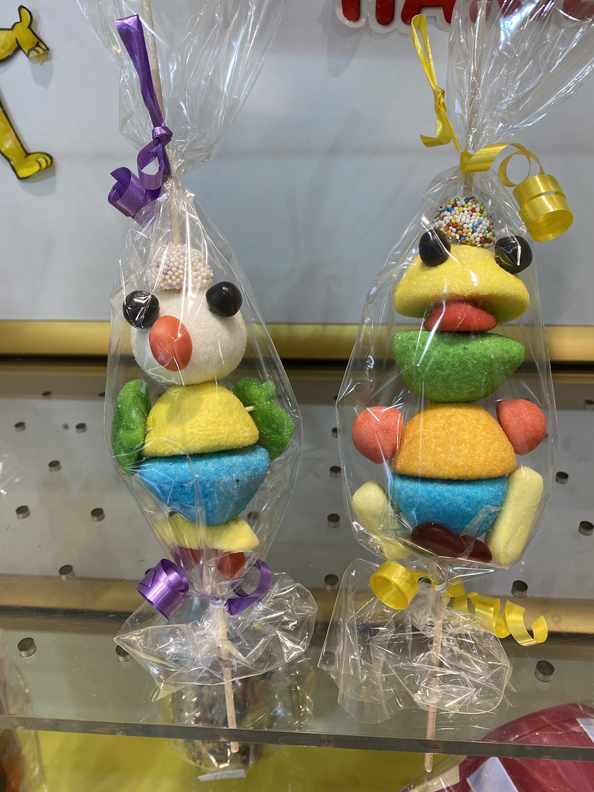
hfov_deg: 53.1
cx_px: 297
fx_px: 595
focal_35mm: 26
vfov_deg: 67.3
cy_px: 396
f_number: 1.8
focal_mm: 4.25
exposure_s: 1/100
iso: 50
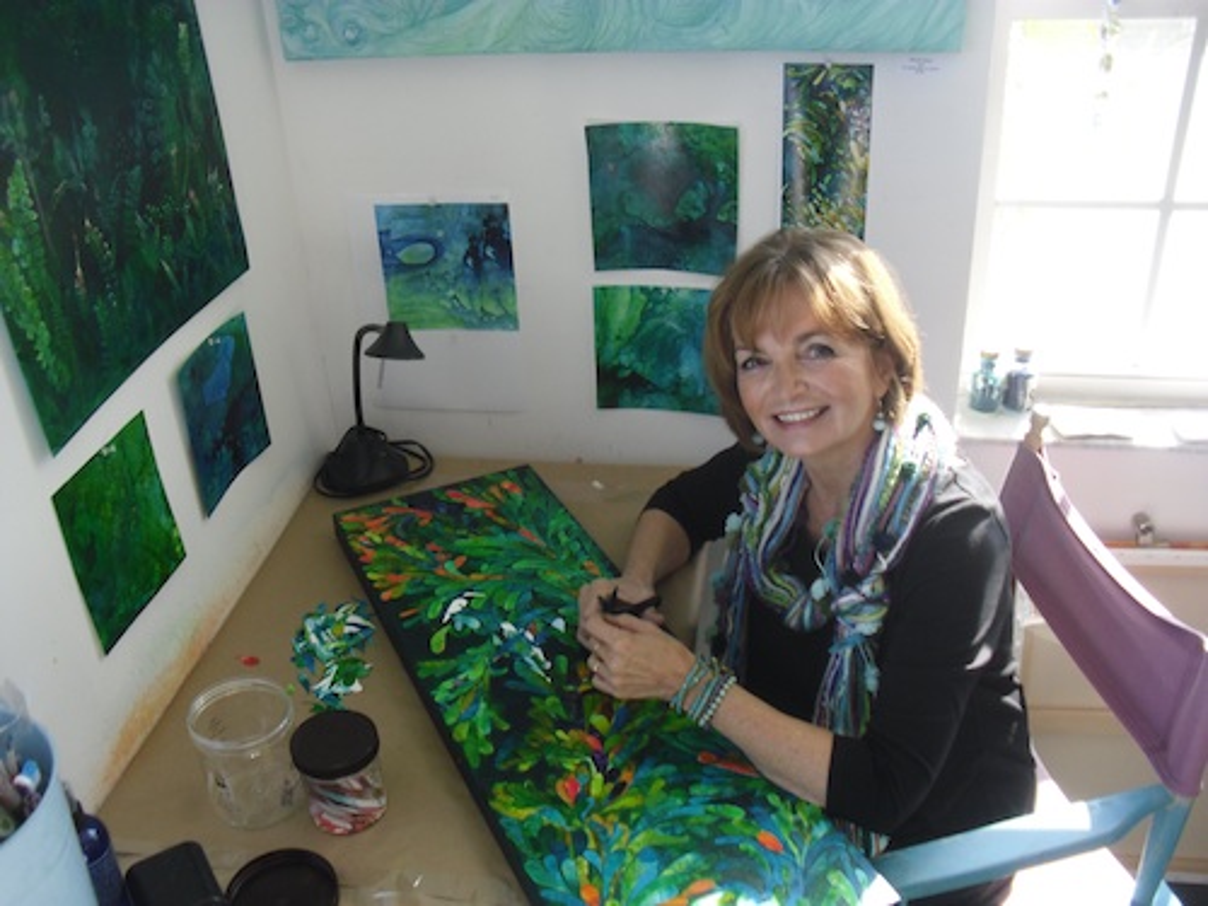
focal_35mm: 36
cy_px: 453
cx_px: 604
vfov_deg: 39.7
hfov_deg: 51.4
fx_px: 1256
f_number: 3.1
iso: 100
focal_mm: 6.3
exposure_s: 1/60
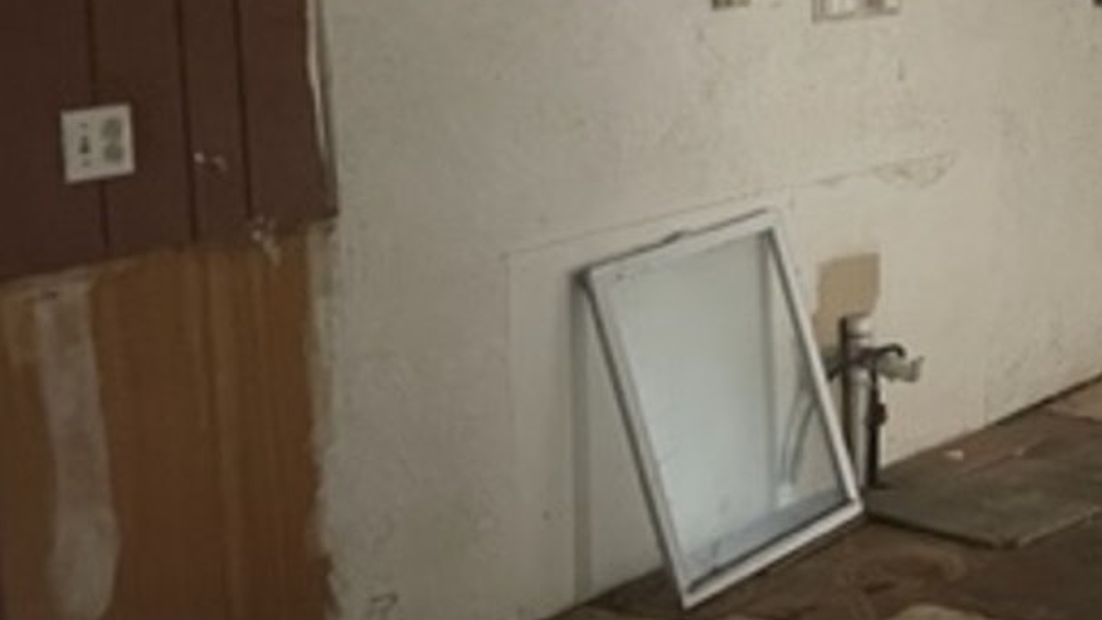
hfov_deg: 26.9
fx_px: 2075
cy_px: 79
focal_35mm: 71
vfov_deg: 16.8
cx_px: 1263
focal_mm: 4.2
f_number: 1.6
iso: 500
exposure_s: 1/48
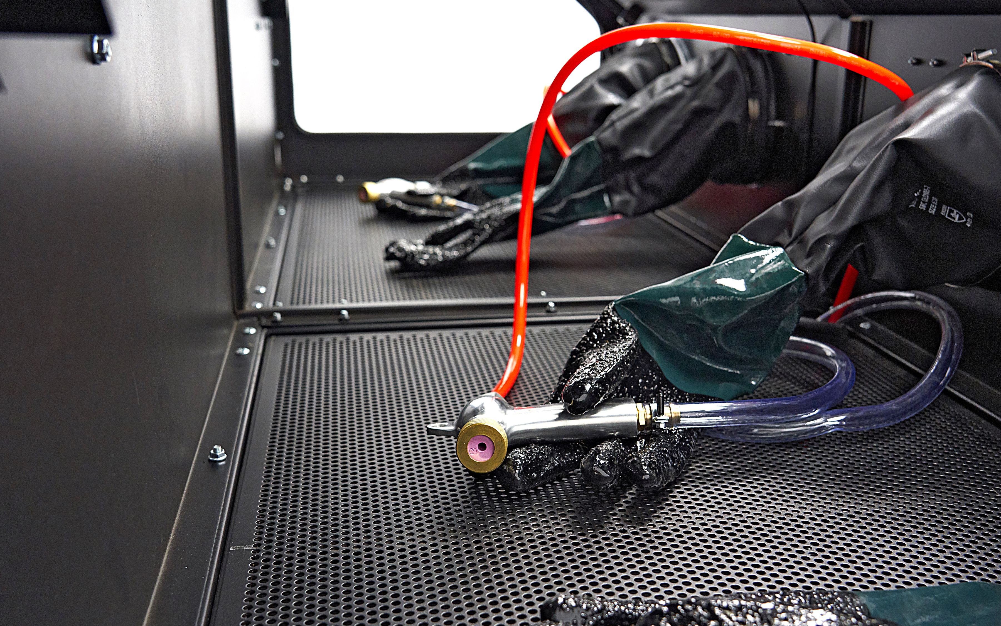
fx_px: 1009
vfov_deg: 34.4
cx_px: 521
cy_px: 310
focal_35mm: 37
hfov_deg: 52.7
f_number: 5.6
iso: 2000
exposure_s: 1/125
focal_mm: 34
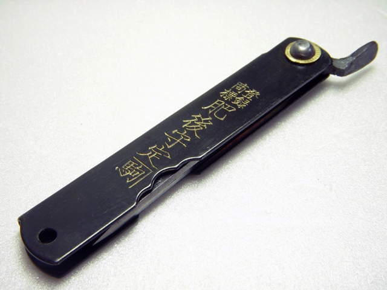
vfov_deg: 22.3
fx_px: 738
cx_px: 194
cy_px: 145
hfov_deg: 29.4
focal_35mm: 66
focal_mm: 11
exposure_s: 1/25
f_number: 3.7
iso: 200
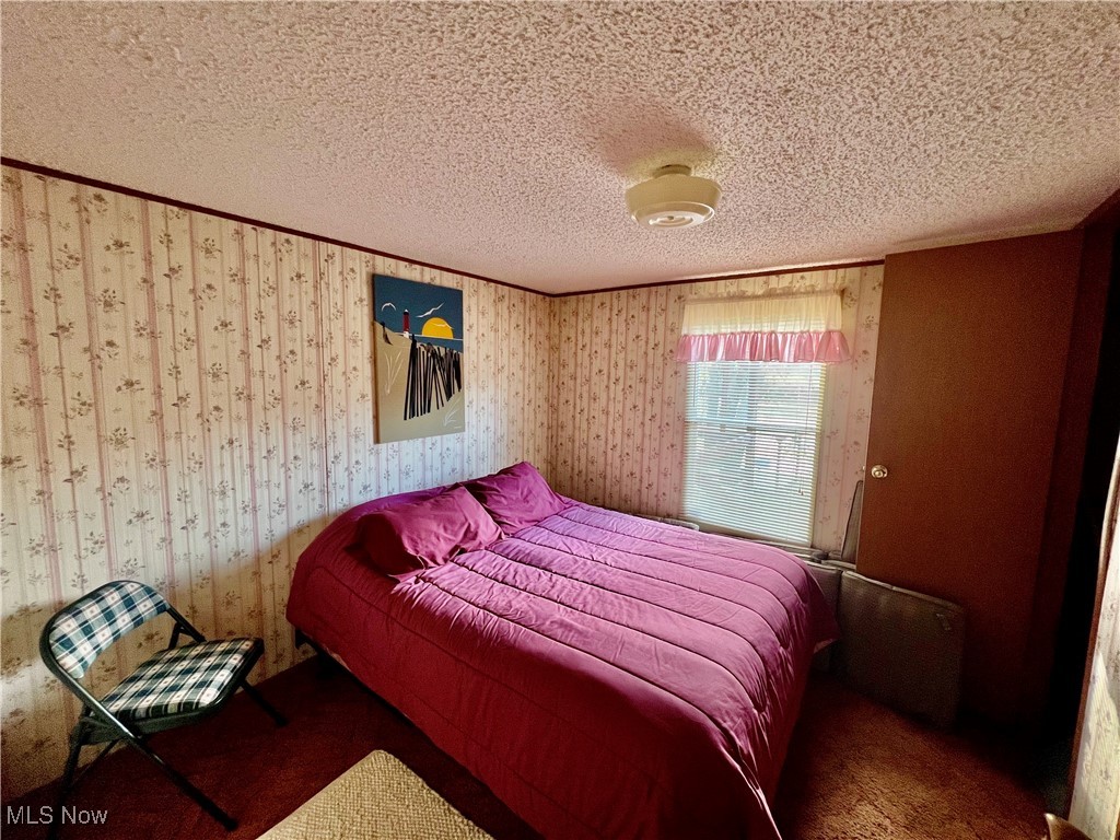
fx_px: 421
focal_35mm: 13
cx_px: 560
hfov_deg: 106.2
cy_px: 420
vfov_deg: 89.9
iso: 200
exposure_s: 1/60
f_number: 1.8
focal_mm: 1.57
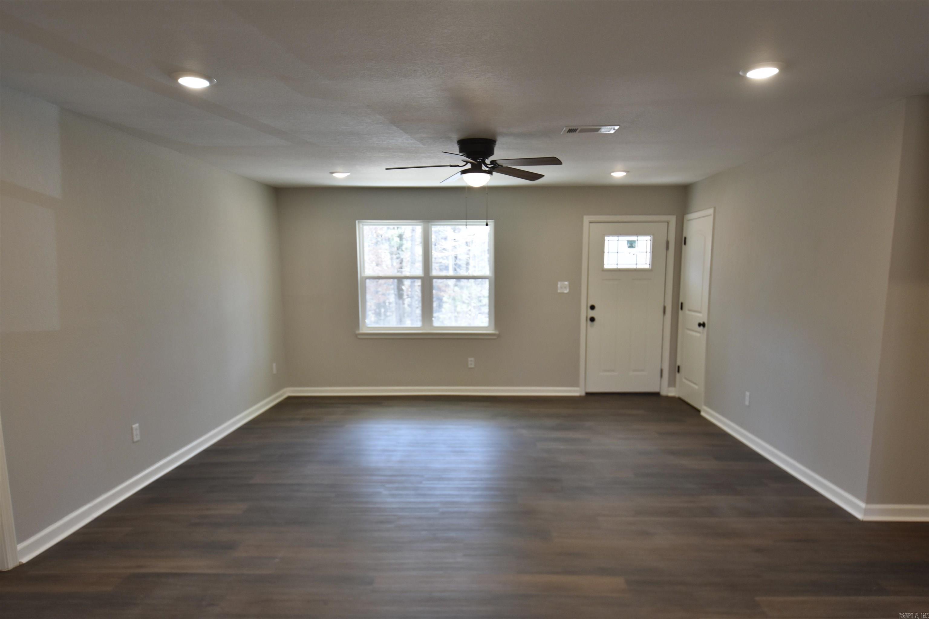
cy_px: 310
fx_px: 581
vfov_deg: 56.1
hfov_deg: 77.3
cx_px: 464
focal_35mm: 22
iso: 400
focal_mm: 15
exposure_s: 1/80
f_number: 4.5
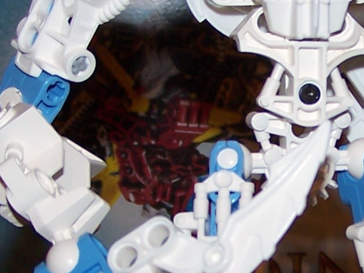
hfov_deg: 14.0
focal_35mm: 140
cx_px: 323
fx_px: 1472
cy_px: 182
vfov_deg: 10.6
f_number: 2.8
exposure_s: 1/15
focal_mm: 6.3
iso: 80
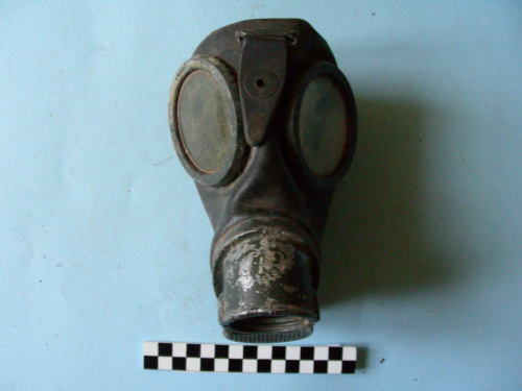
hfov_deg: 49.0
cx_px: 261
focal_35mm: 38
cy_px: 196
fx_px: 573
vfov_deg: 37.7
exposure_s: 1/59
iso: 400
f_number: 3.5
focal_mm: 6.3
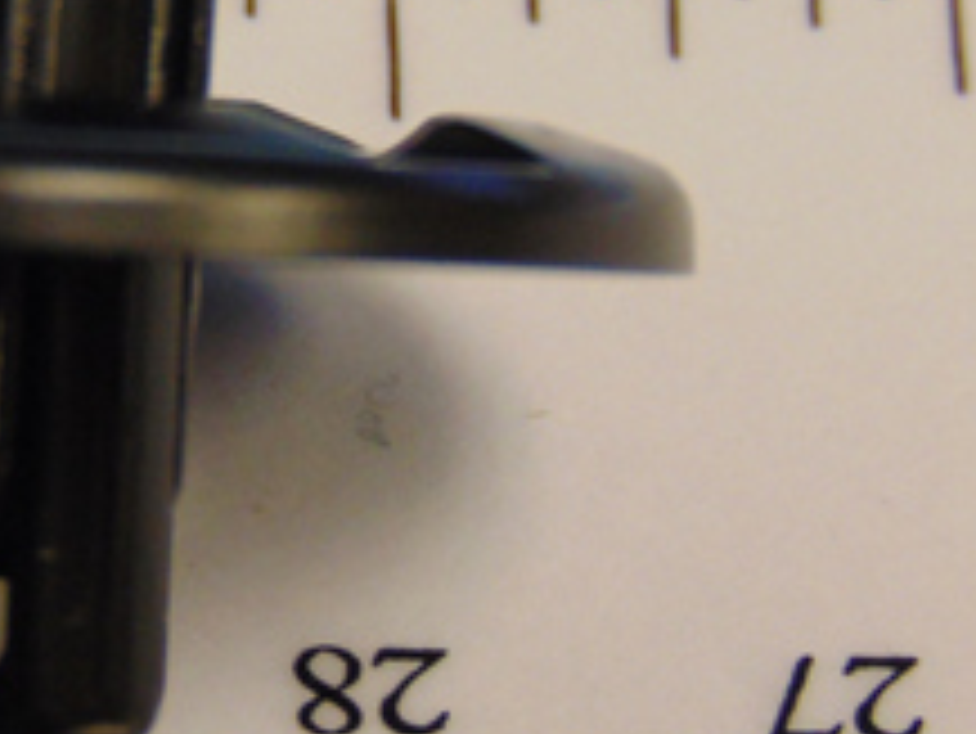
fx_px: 8999
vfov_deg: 4.7
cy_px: 9
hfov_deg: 6.2
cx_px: -18
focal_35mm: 319
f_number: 3.9
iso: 320
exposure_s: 1/30
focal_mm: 19.4
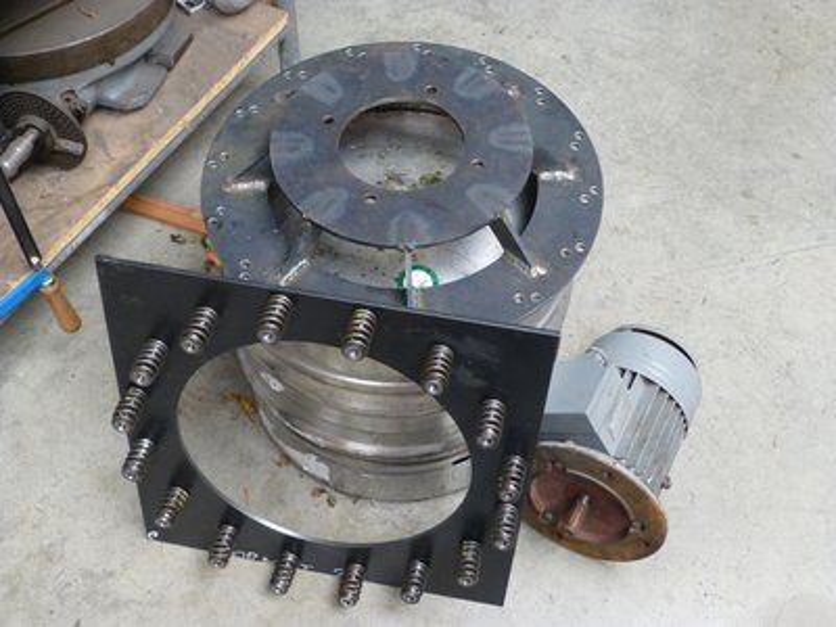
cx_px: 418
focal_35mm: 41
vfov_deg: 35.1
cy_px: 314
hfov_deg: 45.8
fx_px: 990
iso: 400
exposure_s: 1/25
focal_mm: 7.4
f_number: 3.9
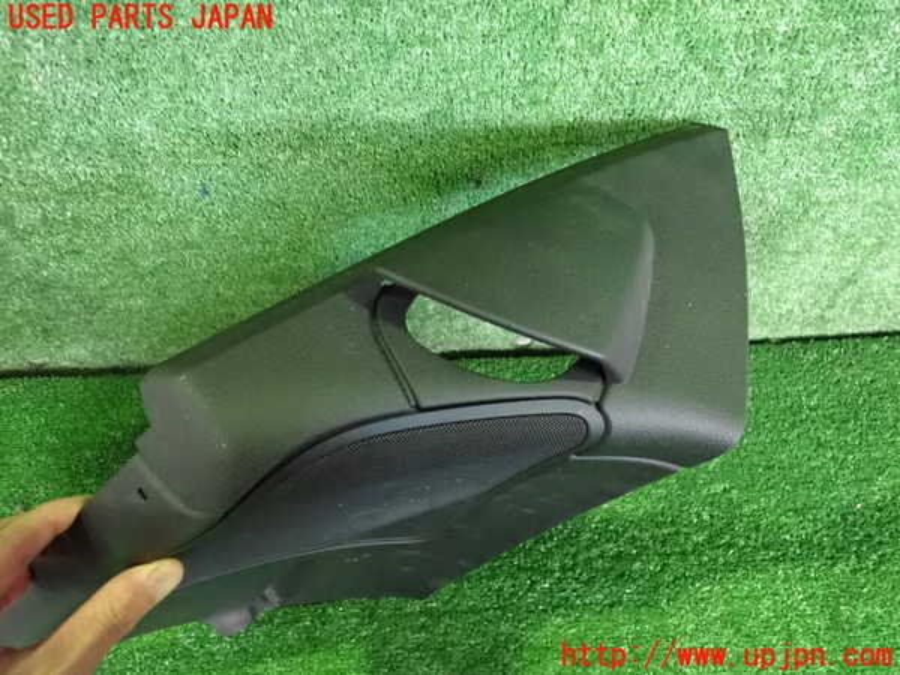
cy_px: 338
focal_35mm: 25
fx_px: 650
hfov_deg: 69.4
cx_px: 450
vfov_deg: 54.9
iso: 2000
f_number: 2
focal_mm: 4.5
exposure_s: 1/60
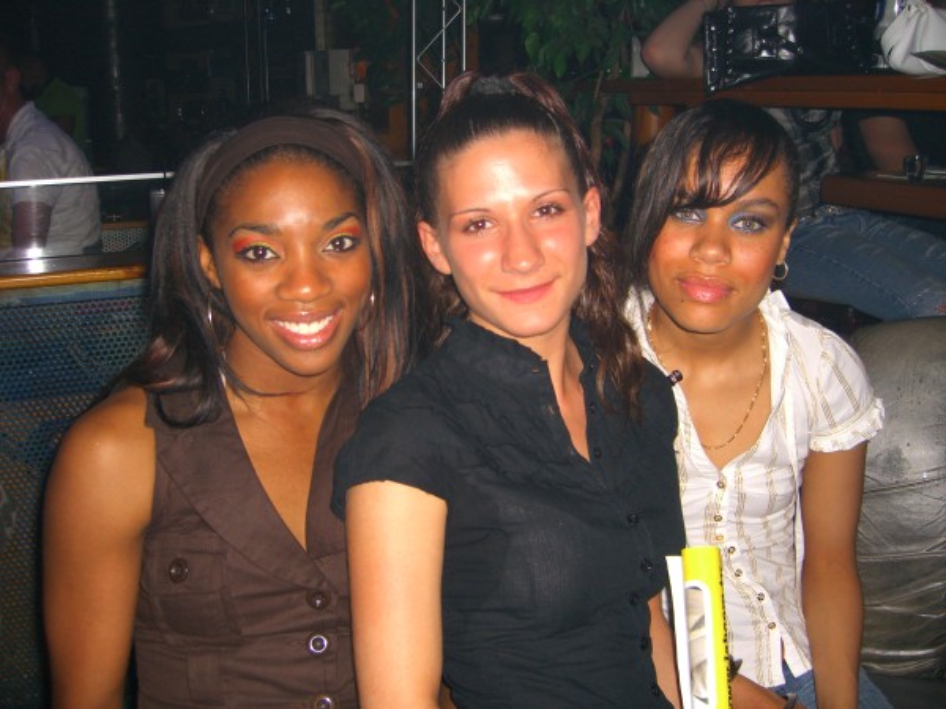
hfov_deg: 49.0
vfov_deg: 37.7
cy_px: 354
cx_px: 473
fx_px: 1038
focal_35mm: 38
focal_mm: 7.9
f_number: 2.8
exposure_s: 1/60
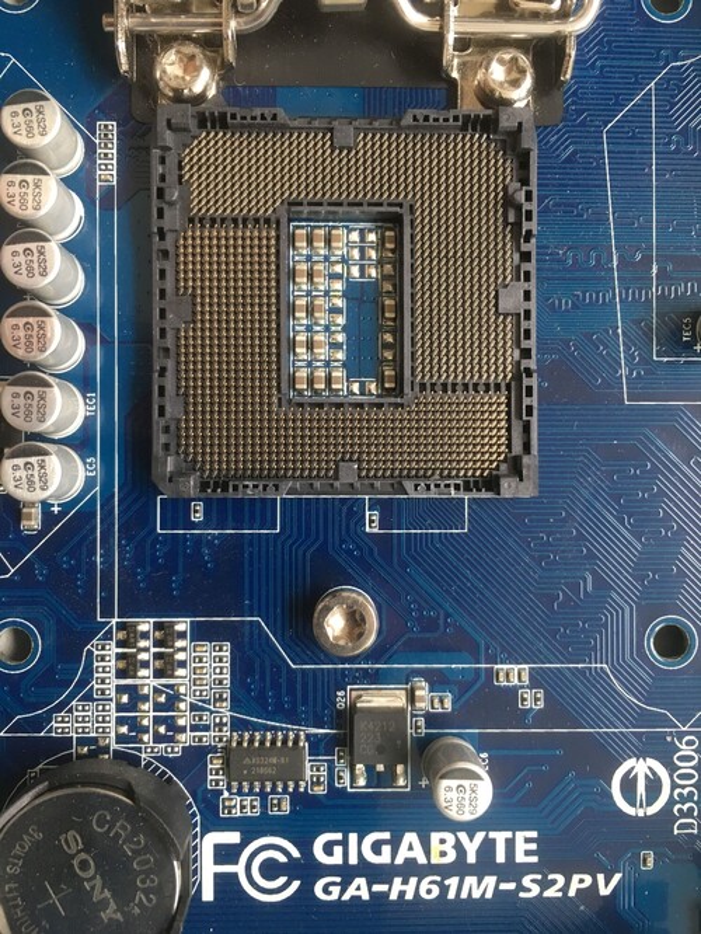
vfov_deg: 61.6
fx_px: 783
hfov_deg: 48.3
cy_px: 467
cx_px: 350
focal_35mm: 29
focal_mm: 4.15
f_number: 2.2
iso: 50
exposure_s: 1/33
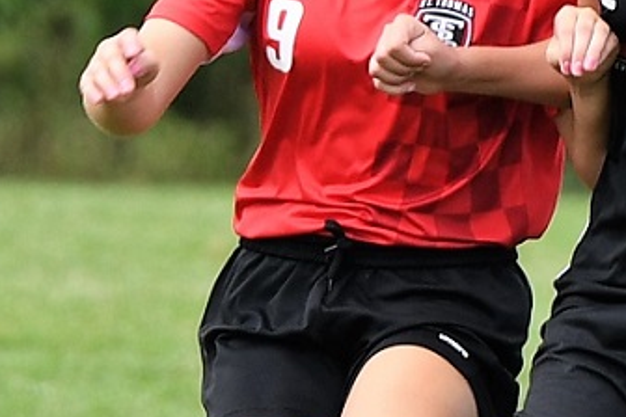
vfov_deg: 1.2
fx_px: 19961
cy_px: 284
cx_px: 554
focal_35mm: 1148
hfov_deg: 1.8
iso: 280
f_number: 3.5
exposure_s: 1/1000
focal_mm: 200
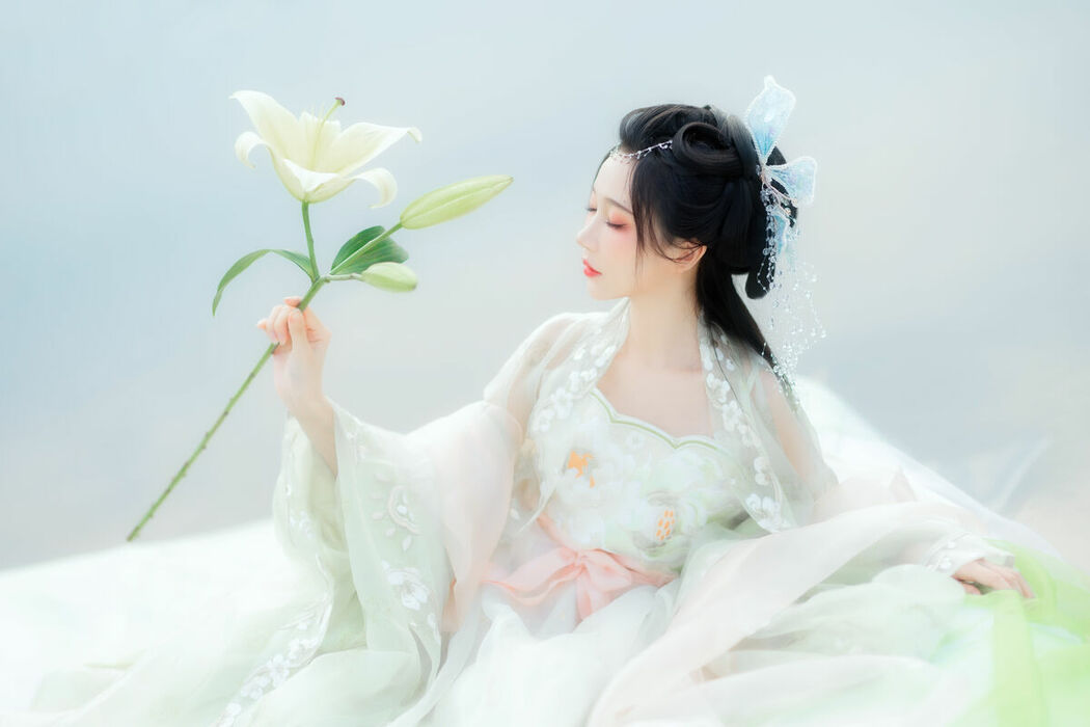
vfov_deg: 16.1
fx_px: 2573
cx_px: 545
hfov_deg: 23.9
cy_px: 364
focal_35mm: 85
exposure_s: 1/1000
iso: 160
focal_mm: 85
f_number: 1.4
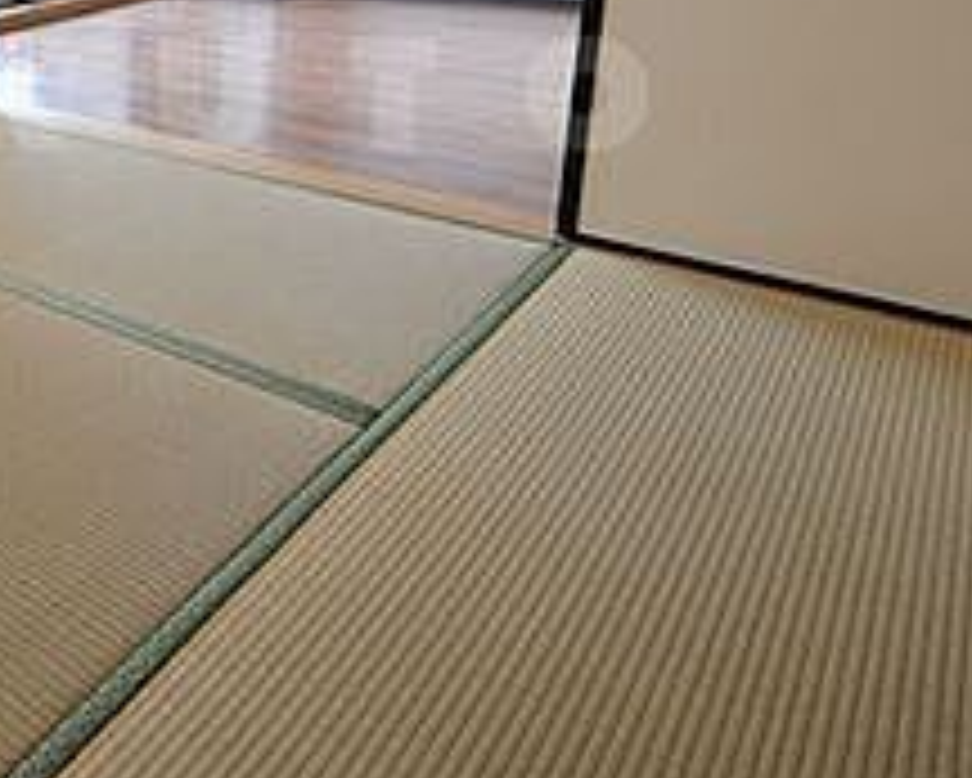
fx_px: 1142
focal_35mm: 40
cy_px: 99
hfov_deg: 39.8
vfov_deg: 35.7
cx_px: -27
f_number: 4.8
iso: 100
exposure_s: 1/10
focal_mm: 9.5
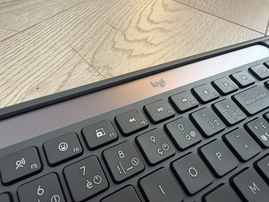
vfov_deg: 56.8
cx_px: 134
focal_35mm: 24
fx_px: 187
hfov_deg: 71.6
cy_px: 101
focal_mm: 2.22
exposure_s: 1/121
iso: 320
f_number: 2.2
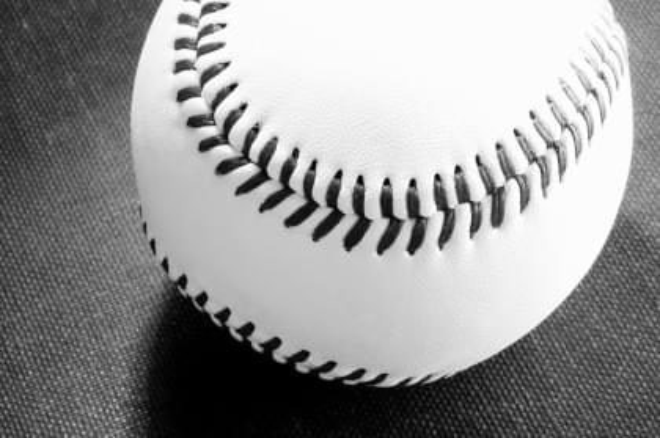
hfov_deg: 22.6
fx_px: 1648
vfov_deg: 15.2
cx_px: 330
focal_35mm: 90
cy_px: 219
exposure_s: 4
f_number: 36
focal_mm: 60
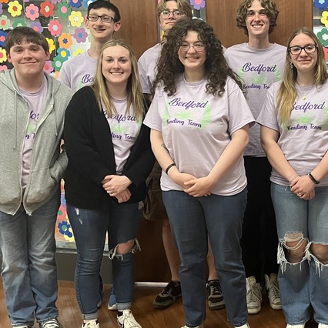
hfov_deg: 30.3
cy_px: 140
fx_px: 579
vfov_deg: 31.6
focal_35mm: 54
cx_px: 293
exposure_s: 1/60
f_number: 1.6
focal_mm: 5.1
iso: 400
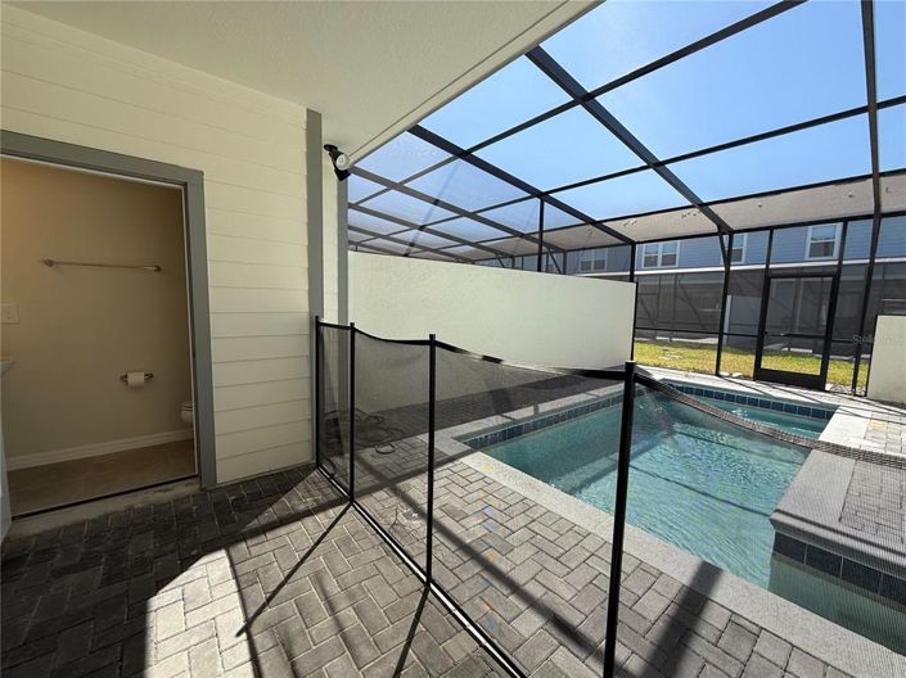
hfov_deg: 102.1
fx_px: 366
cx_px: 453
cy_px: 339
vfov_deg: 85.6
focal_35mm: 14
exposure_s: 1/625
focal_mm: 2.22
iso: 50
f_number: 2.2
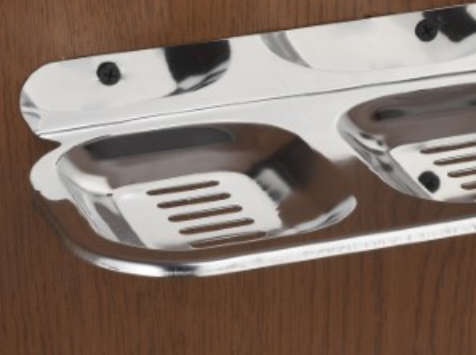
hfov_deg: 8.0
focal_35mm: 247
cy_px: 120
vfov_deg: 6.0
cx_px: 327
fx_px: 3392
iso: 160
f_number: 16
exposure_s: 1/30
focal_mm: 85
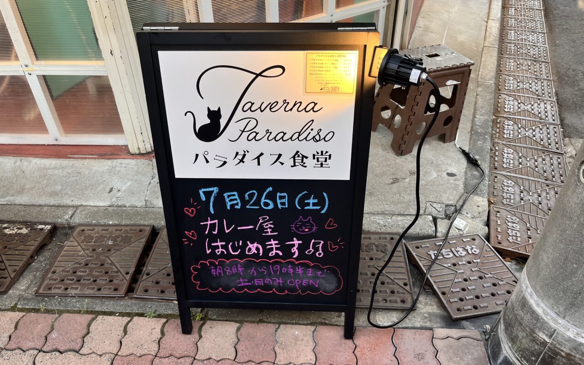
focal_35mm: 28
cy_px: 192
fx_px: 446
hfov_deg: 66.5
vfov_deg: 44.5
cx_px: 288
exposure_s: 1/100
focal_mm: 5.1
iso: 40
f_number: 1.6
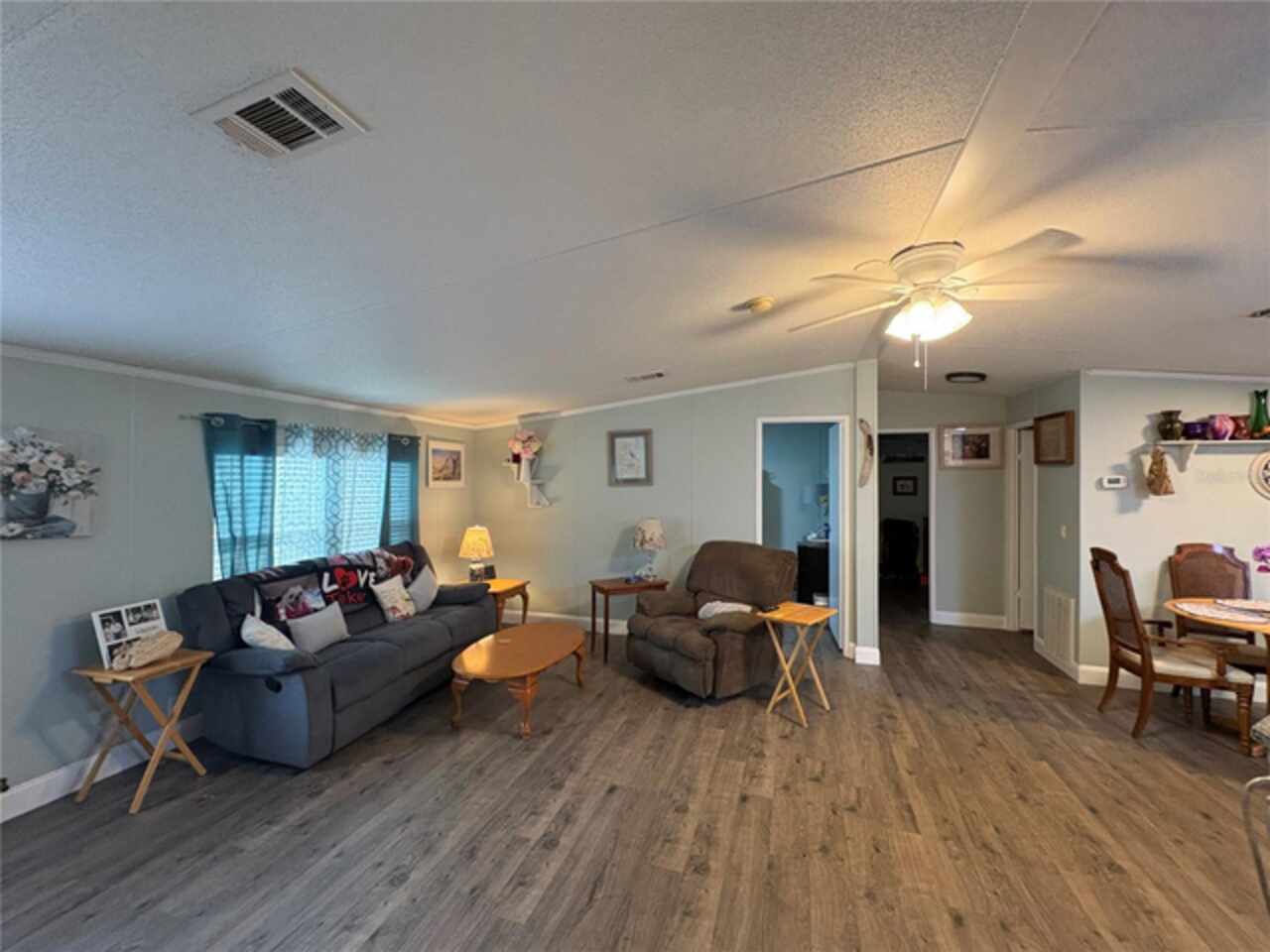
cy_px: 476
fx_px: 514
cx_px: 635
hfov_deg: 102.1
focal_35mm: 14
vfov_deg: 85.7
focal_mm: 2.22
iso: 400
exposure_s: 1/60
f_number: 2.2
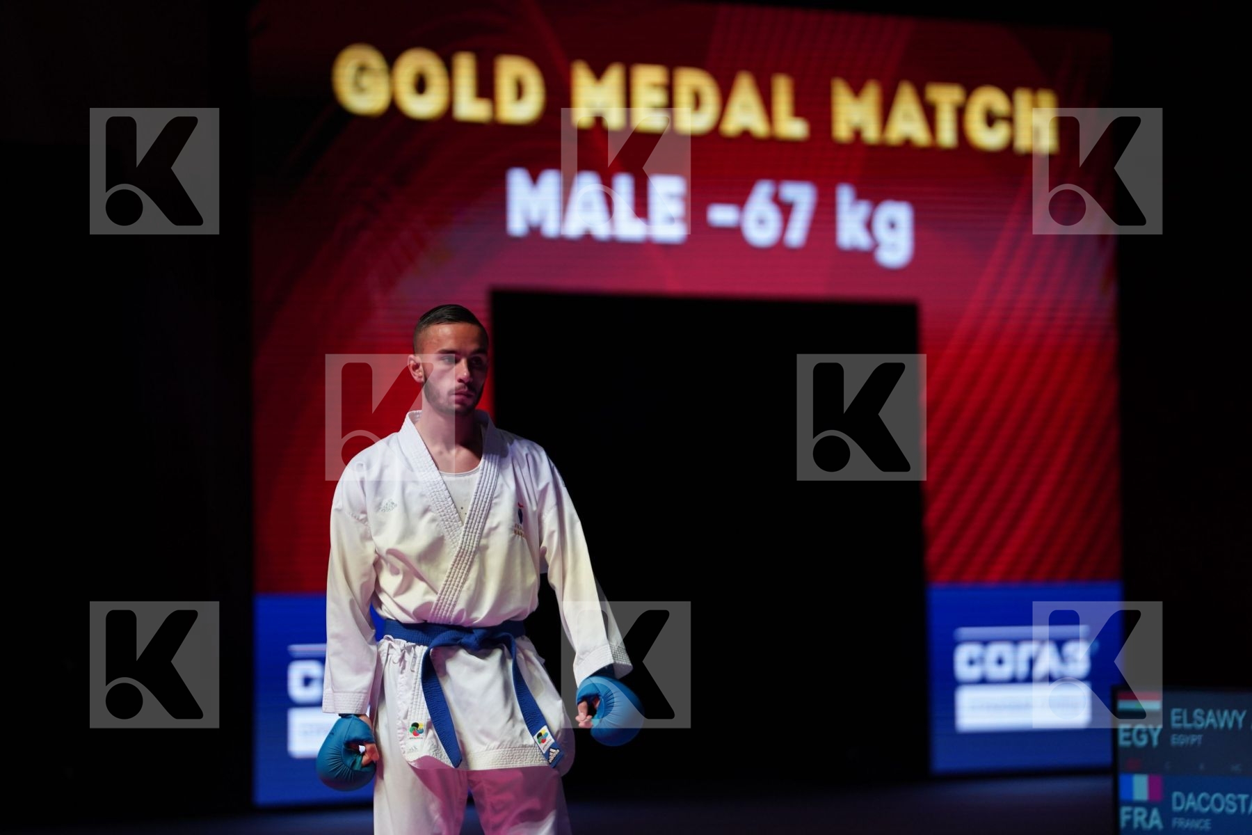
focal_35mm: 155
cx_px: 626
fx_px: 5390
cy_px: 418
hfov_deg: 13.2
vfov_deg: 8.9
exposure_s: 1/1000
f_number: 2.8
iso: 1600
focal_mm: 155
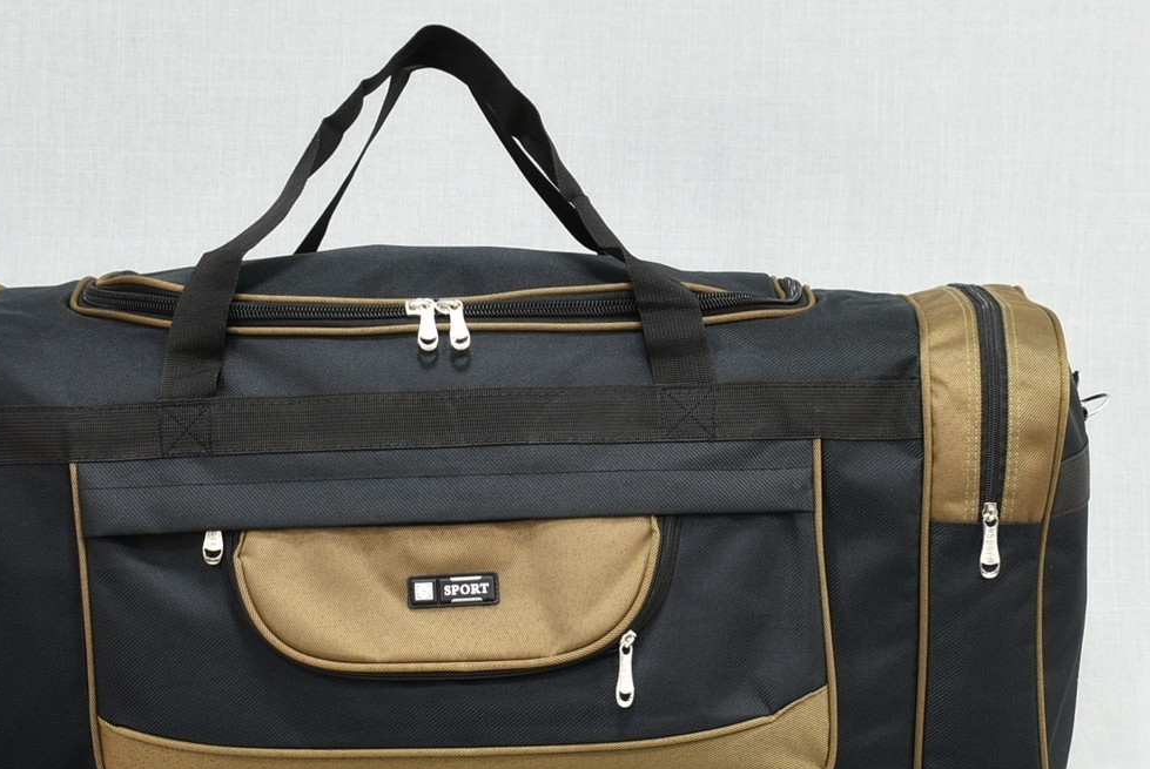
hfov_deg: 38.7
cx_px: 455
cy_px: 456
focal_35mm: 51
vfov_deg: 26.5
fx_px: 1631
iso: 100
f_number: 5.6
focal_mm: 26
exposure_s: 1/8
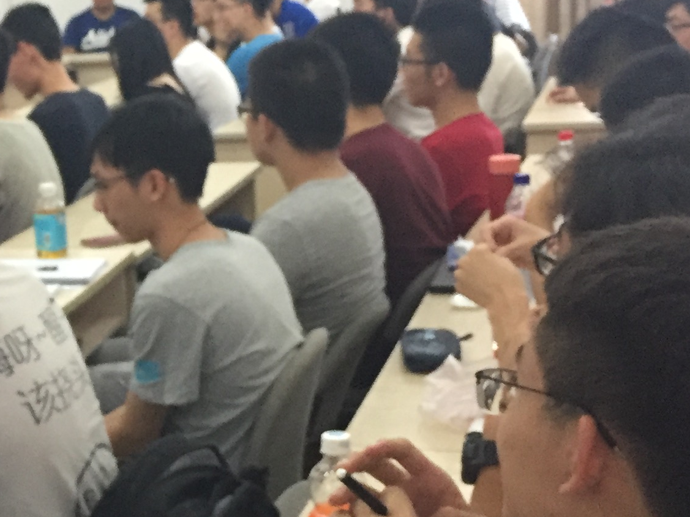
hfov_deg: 21.9
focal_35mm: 84
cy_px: 266
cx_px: -84
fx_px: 1674
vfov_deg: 17.6
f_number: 2.2
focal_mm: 4.15
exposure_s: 1/33
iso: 320
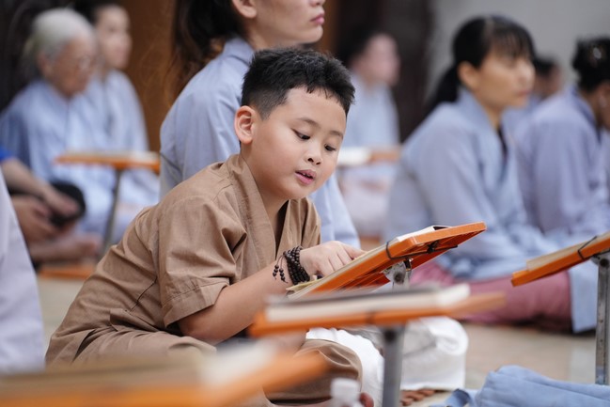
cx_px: 305
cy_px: 204
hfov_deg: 15.9
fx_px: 2186
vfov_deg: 10.6
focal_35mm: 129
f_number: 2.8
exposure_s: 1/125
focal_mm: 129
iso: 3200
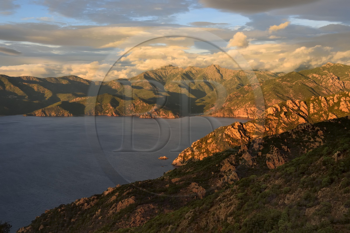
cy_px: 116
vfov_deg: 35.0
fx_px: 369
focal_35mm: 38
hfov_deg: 50.7
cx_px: 175
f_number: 9
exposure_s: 1/200
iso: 500
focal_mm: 38
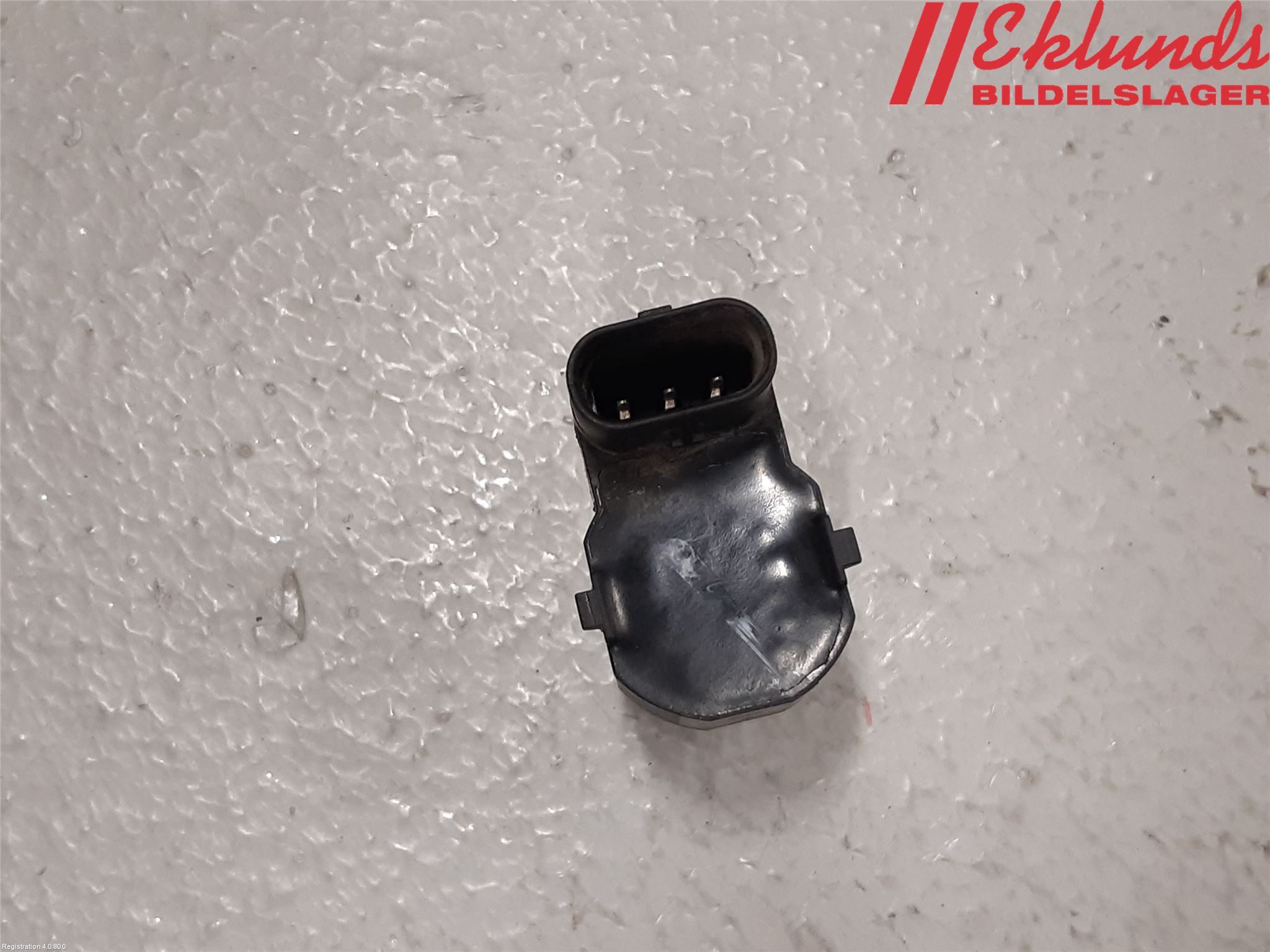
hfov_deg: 67.3
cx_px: 635
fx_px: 954
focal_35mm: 26
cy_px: 476
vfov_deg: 53.1
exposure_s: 1/50
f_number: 1.7
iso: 160
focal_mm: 3.93
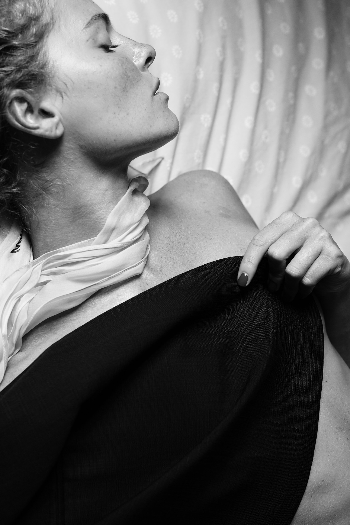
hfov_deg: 17.5
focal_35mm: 78
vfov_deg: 25.9
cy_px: 333
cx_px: 161
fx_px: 1138
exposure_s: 1/100
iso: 800
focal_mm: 50
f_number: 2.8
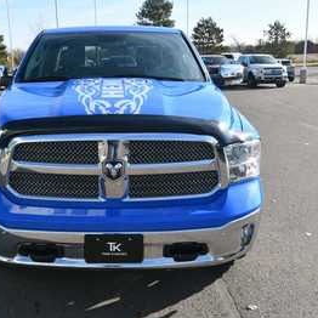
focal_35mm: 39
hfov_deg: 42.4
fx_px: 405
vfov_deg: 42.8
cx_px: 114
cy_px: 161
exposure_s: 1/250
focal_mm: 20
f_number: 8
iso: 125
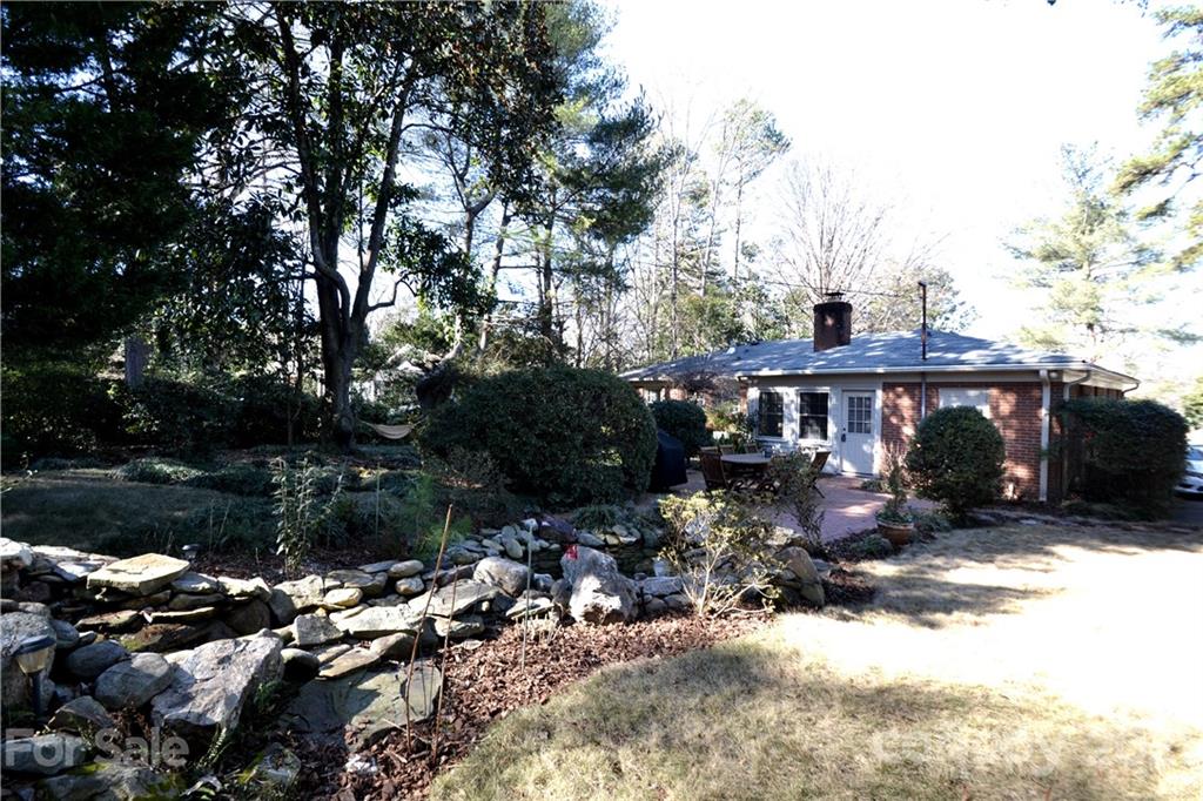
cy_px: 400
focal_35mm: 15
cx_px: 602
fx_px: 501
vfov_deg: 77.3
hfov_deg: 100.4
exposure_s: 1/125
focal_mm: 10
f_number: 5.6
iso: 250
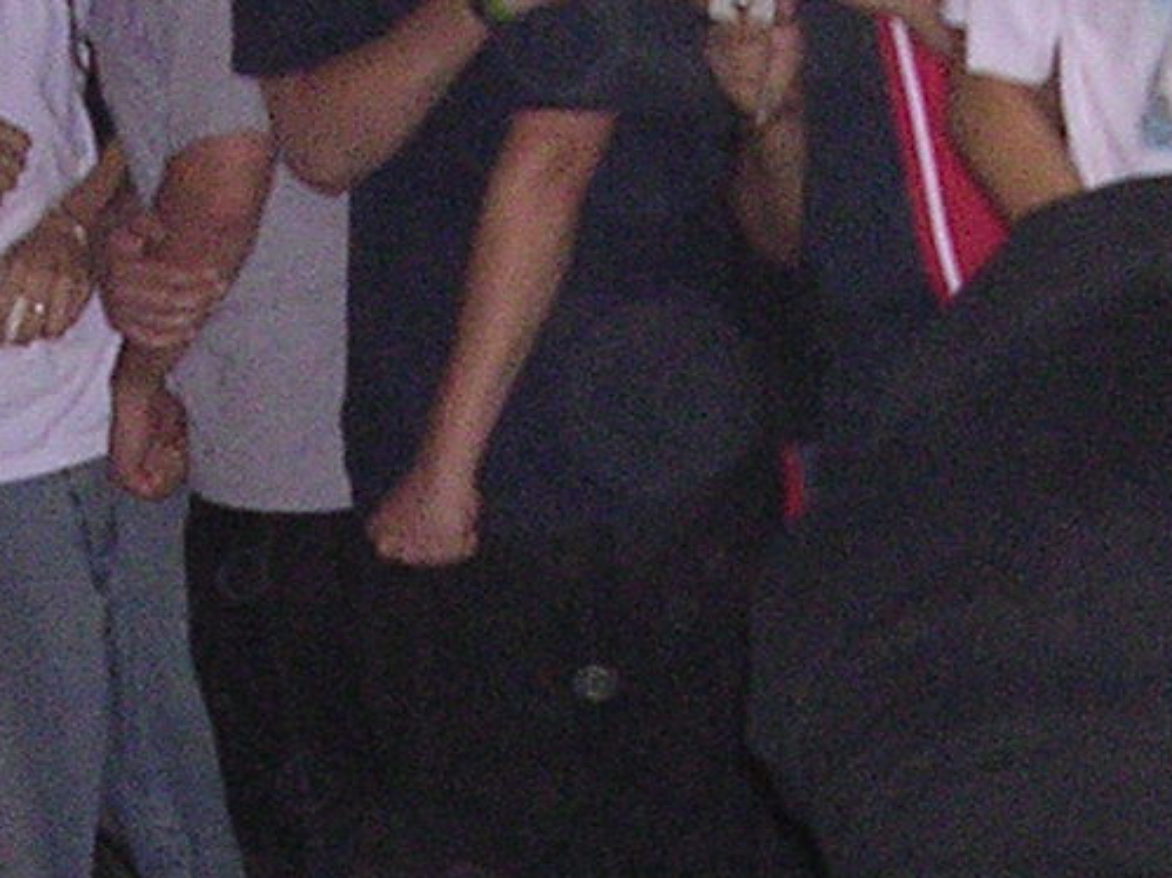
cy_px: 1352
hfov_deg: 12.7
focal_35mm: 156
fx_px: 5280
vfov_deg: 9.2
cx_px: 521
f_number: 2.8
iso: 365
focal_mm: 5.8
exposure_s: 1/60.1
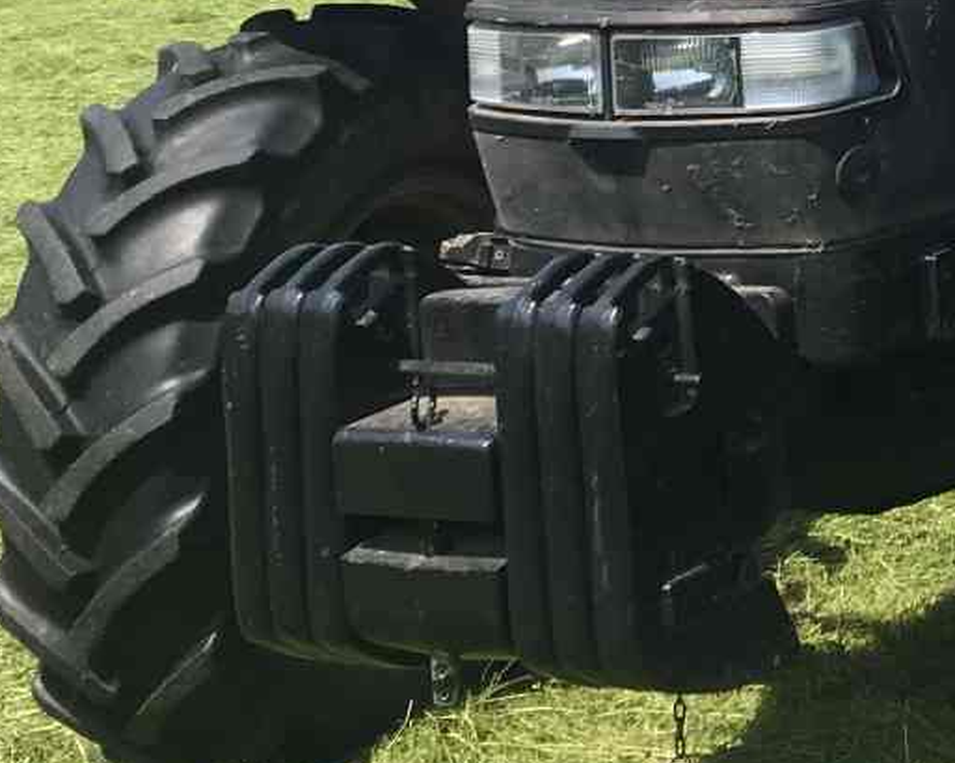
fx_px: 2995
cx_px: 1387
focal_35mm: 106
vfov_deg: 13.9
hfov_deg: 16.6
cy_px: -253
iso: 25
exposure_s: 1/1068
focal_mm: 4.15
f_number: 2.2
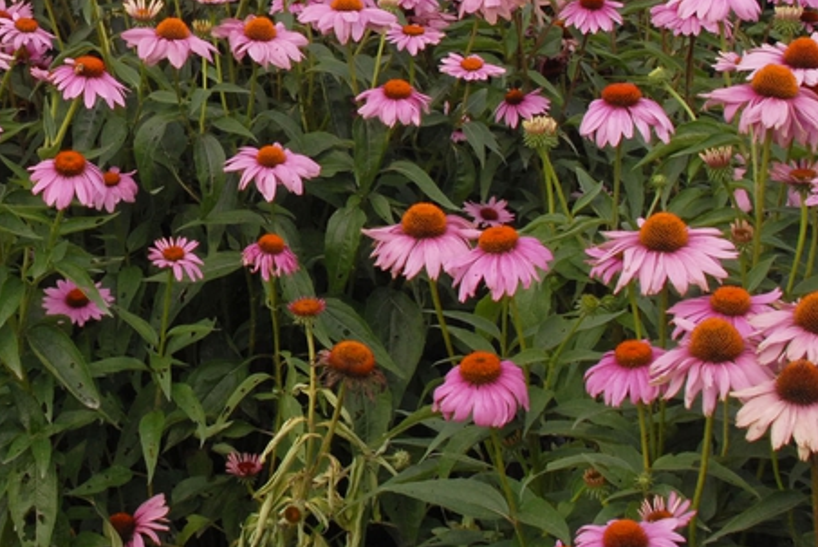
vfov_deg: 14.2
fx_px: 2161
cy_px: 15
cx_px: -38
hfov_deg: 20.6
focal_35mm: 95
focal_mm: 28
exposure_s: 1/320
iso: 400
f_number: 9
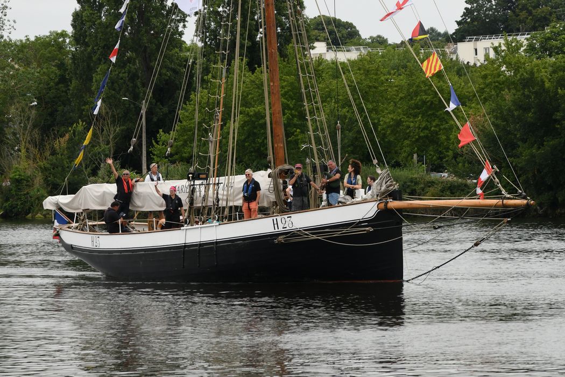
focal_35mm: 98
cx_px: 282
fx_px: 1538
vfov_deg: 14.0
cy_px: 188
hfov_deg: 20.8
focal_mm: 98
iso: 400
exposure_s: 1/400
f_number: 6.3
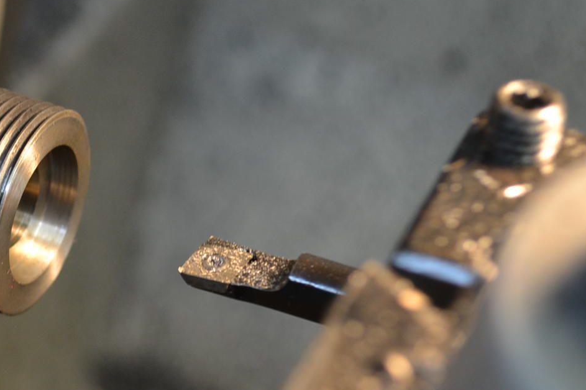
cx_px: -22
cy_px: 210
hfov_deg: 15.2
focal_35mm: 132
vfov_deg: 10.4
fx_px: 2148
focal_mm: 36
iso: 400
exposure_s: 1/25
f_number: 5
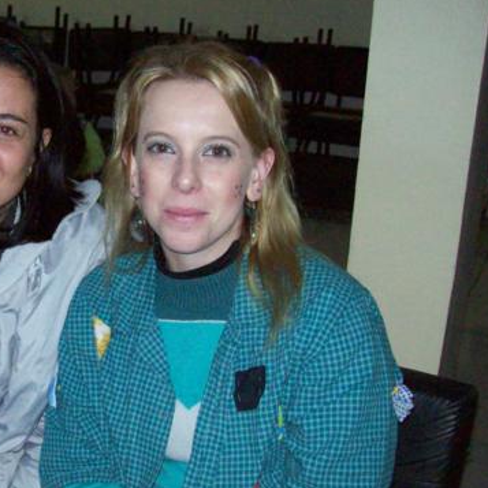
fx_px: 909
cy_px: 297
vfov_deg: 30.0
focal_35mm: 57
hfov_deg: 29.0
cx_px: 66
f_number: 2.7
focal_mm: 6
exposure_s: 1/128
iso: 400
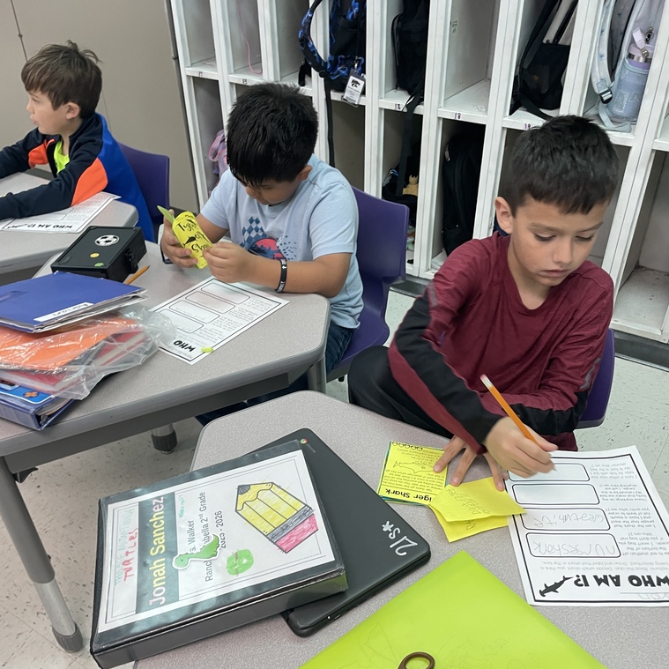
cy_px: 393
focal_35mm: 31
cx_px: 336
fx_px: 678
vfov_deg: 52.3
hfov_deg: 52.5
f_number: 1.6
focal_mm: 4.2
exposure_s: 1/60
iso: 100
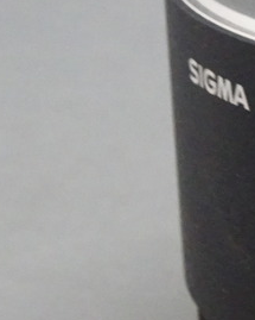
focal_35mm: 253
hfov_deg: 5.9
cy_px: 167
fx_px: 2388
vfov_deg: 7.6
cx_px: 528
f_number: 4.5
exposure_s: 1/40
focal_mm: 9.87
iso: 800
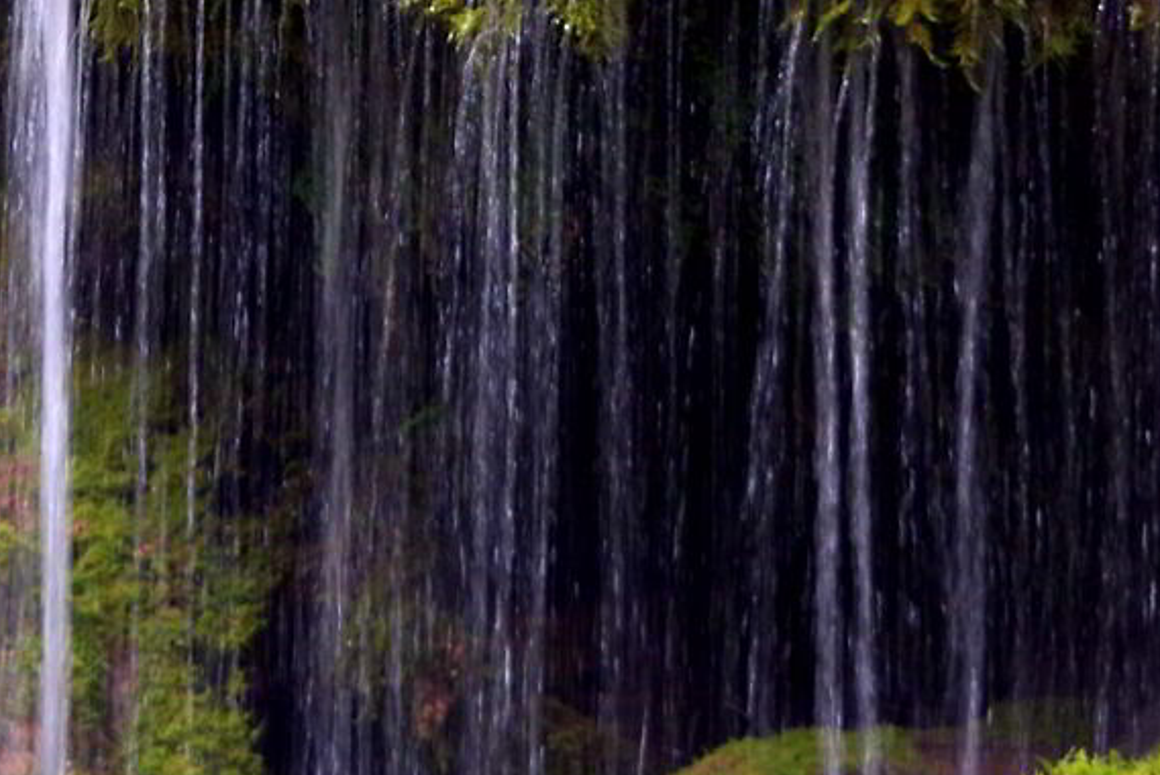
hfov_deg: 9.5
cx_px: -155
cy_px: -312
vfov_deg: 6.3
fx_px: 6931
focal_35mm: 215
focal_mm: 34
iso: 110
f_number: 5.6
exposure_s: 1/15
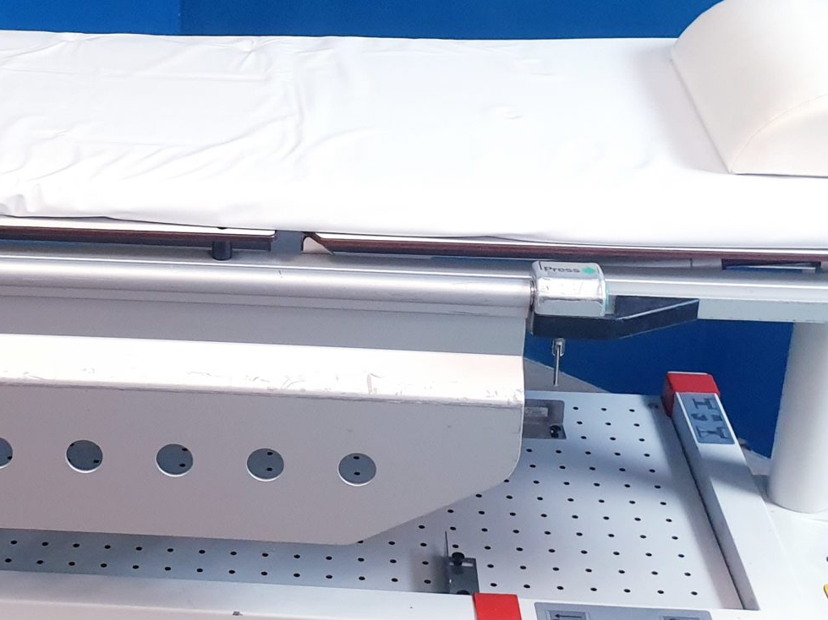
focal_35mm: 68
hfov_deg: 28.2
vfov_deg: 21.5
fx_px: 1626
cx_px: 212
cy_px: 176
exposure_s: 1/50
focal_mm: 4.3
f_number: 2.4
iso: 250
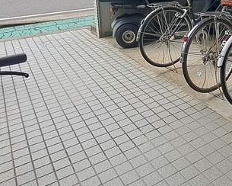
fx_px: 275
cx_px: 215
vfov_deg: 34.2
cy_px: 2
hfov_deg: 41.6
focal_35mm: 40
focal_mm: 1.74
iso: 50
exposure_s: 1/500
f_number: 2.2
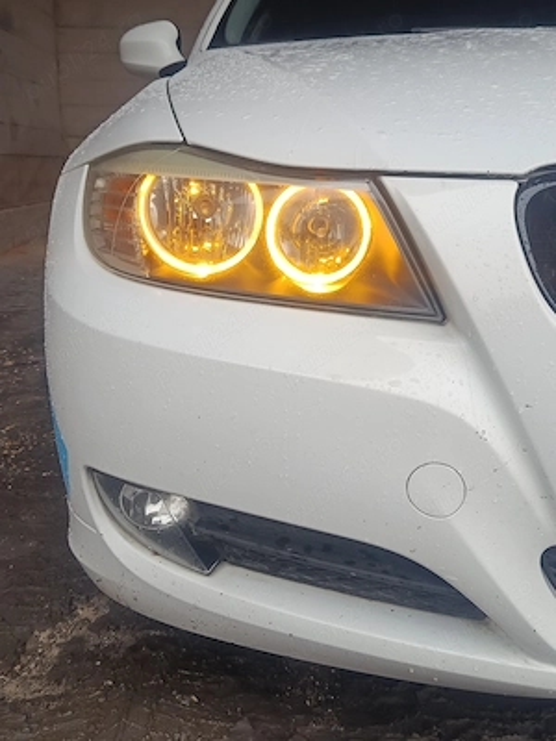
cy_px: 370
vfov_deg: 51.4
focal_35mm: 36
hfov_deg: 39.7
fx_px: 771
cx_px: 278
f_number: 1.7
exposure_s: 1/100
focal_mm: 5.24
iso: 542
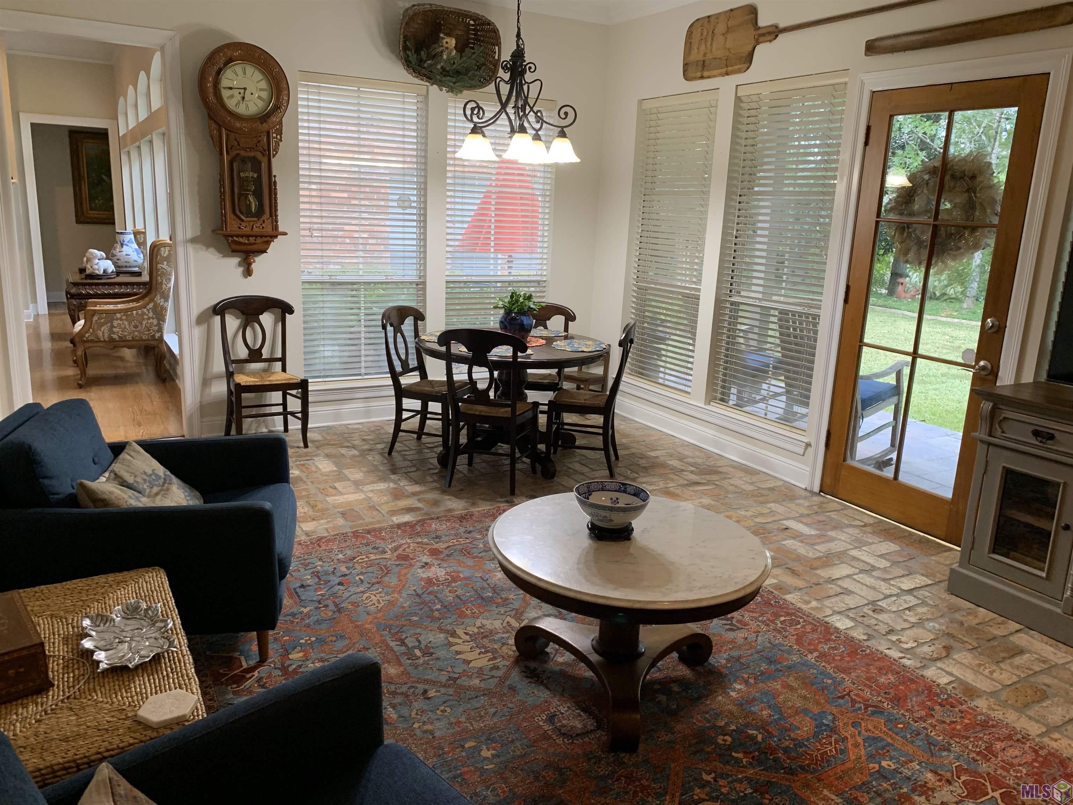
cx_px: 536
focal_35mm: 26
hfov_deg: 67.3
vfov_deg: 53.1
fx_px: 806
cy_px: 402
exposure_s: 1/60
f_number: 1.8
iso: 100
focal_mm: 4.25
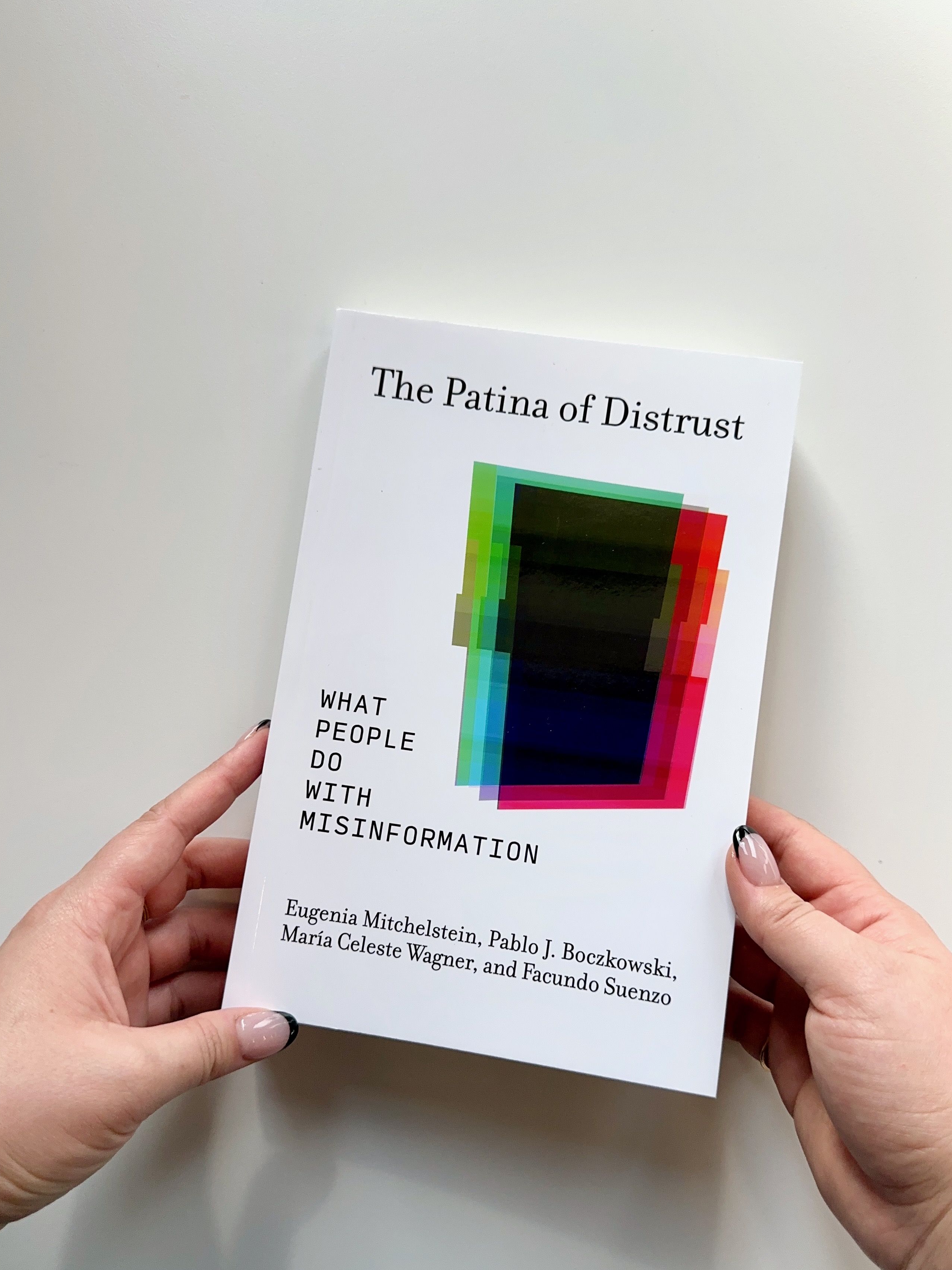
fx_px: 990
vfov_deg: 65.2
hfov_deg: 51.2
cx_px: 530
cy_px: 695
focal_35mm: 27
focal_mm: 6.86
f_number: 1.78
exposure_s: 1/999
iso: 80
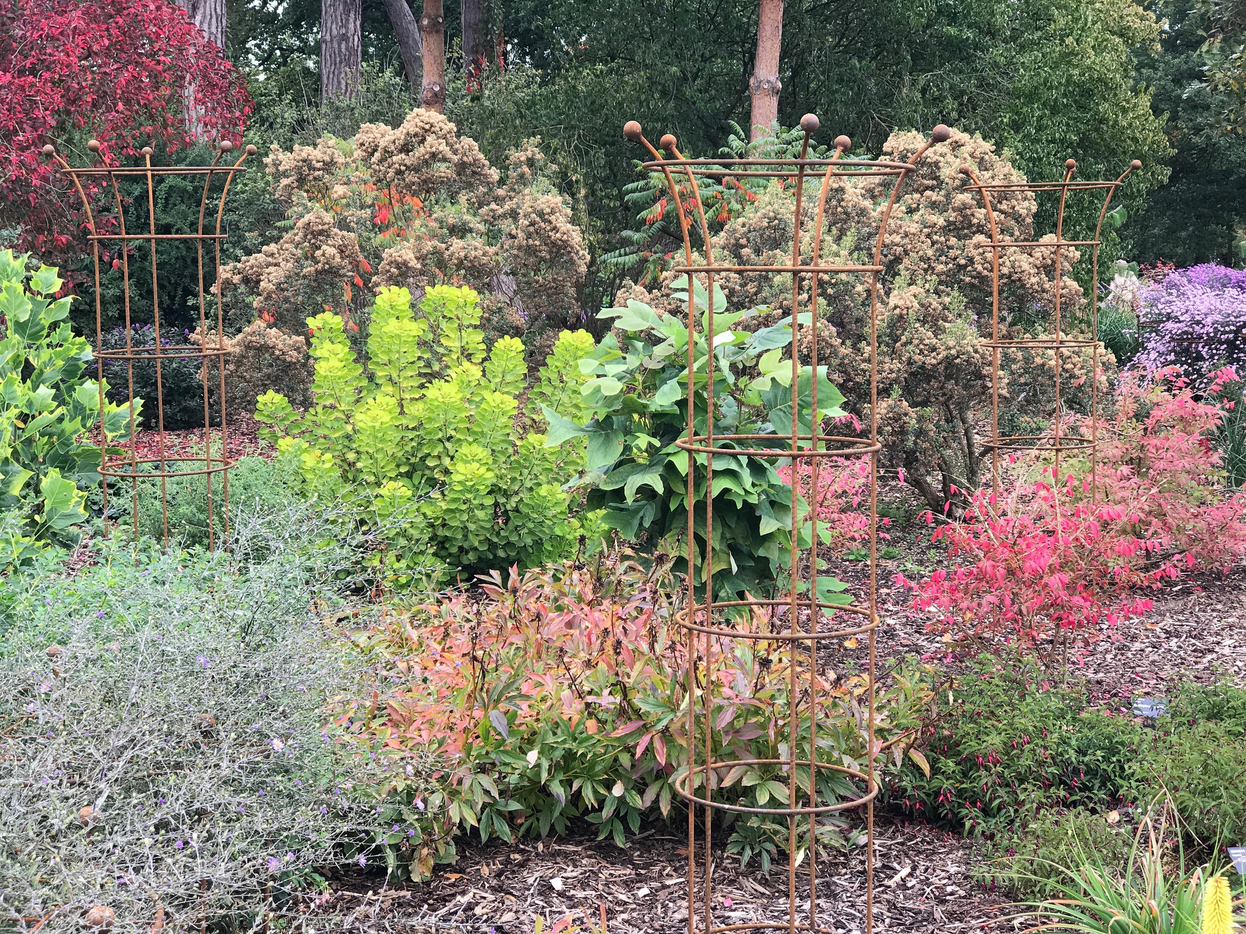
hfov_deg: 33.8
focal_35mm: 57
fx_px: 2052
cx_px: 623
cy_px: 467
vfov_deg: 25.7
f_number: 2.8
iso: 20
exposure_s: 1/102
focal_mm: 6.6
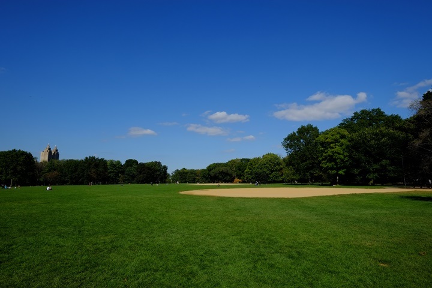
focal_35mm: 21
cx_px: 216
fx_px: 252
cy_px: 144
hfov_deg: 81.2
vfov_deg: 59.5
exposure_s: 1/350
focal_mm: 14
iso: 200
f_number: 11
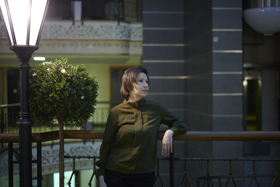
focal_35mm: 50
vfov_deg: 27.0
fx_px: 389
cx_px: 140
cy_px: 94
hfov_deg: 39.6
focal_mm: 50
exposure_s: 1/100
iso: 1000
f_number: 1.8
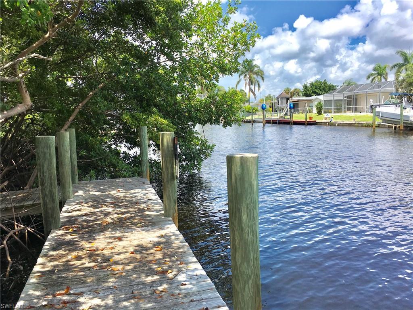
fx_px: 346
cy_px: 155
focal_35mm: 29
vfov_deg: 48.2
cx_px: 206
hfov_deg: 61.7
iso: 25
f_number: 2.2
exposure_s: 1/1221
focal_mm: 4.15
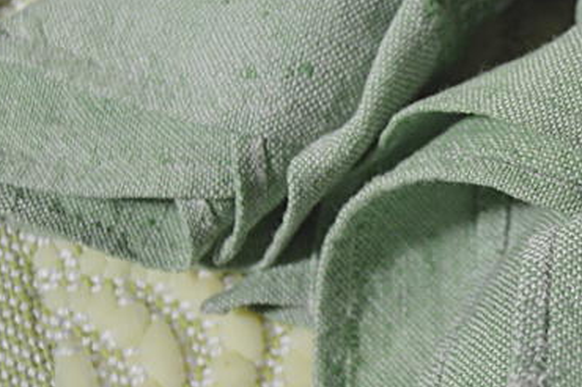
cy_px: 130
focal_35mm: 93
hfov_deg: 20.8
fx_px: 1508
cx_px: 640
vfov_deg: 14.6
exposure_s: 1/60
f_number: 4
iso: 400
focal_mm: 23
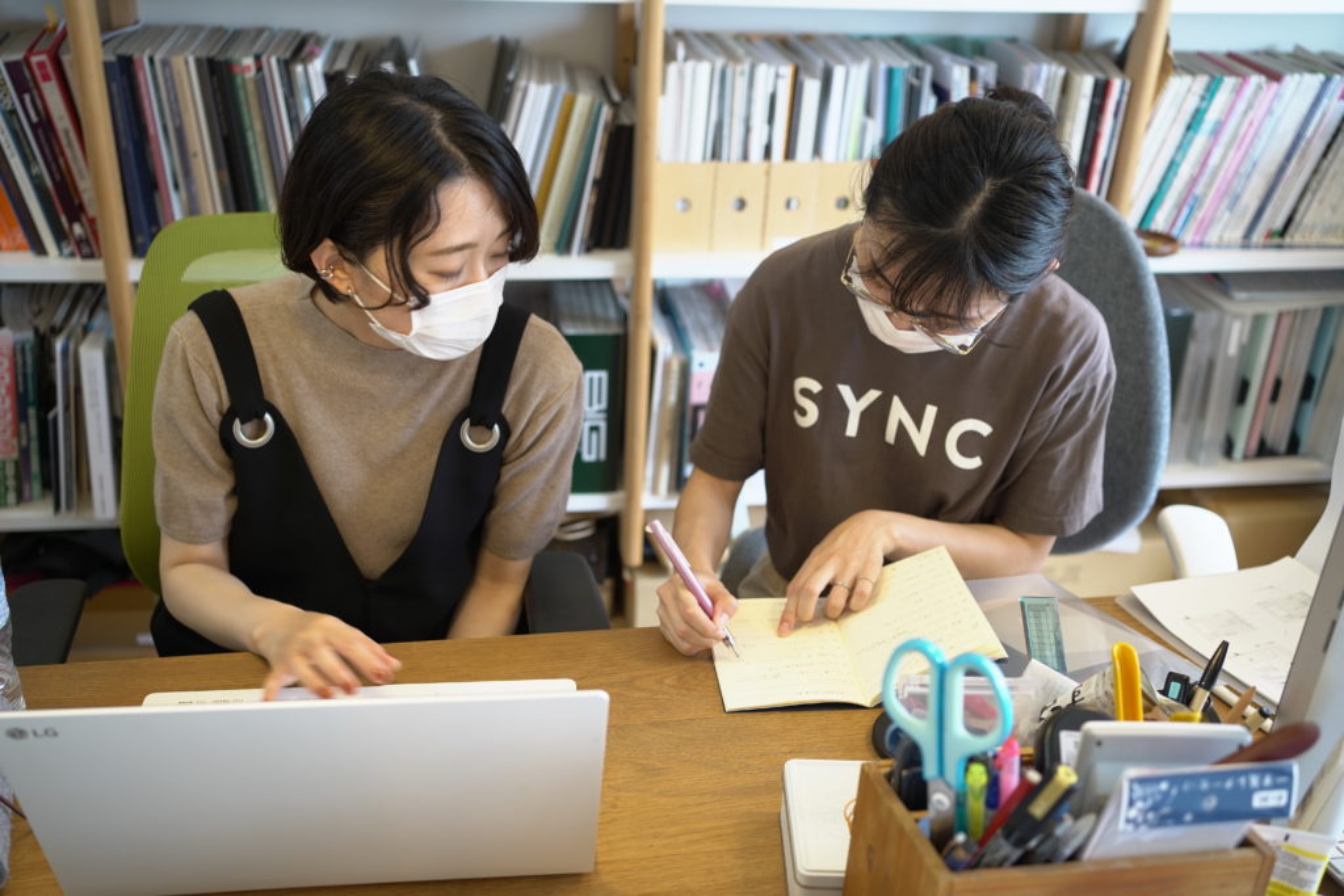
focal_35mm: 35
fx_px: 1307
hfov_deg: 54.4
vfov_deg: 37.9
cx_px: 672
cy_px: 448
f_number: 3.2
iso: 250
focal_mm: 35
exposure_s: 1/40
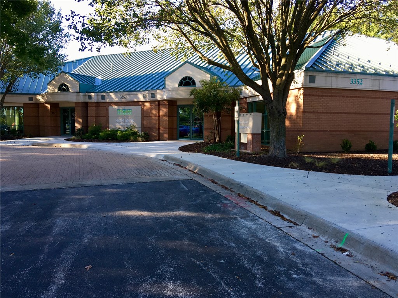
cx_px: 199
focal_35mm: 29
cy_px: 149
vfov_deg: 48.2
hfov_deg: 61.7
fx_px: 333
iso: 25
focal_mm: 4.15
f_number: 2.2
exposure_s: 1/142
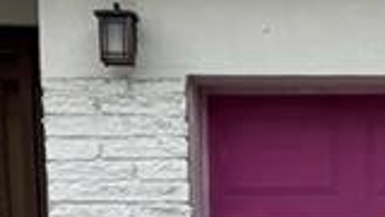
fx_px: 2174
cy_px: 945
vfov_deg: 5.0
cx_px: 498
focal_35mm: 213
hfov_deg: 9.9
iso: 64
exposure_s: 1/141
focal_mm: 5.96
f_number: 1.6
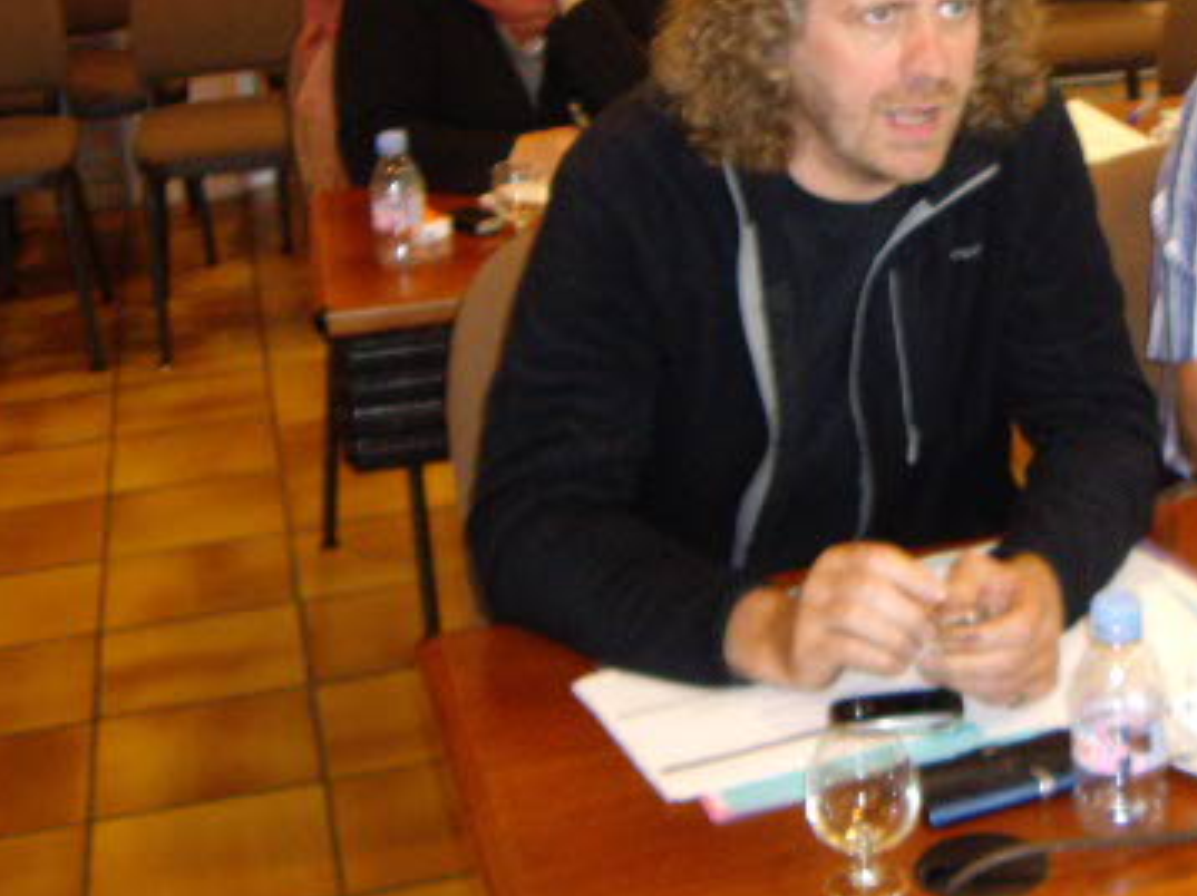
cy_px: 211
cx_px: 976
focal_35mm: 68
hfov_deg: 27.9
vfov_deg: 21.4
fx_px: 2350
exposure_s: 1/40
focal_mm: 6.2
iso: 200
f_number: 2.7
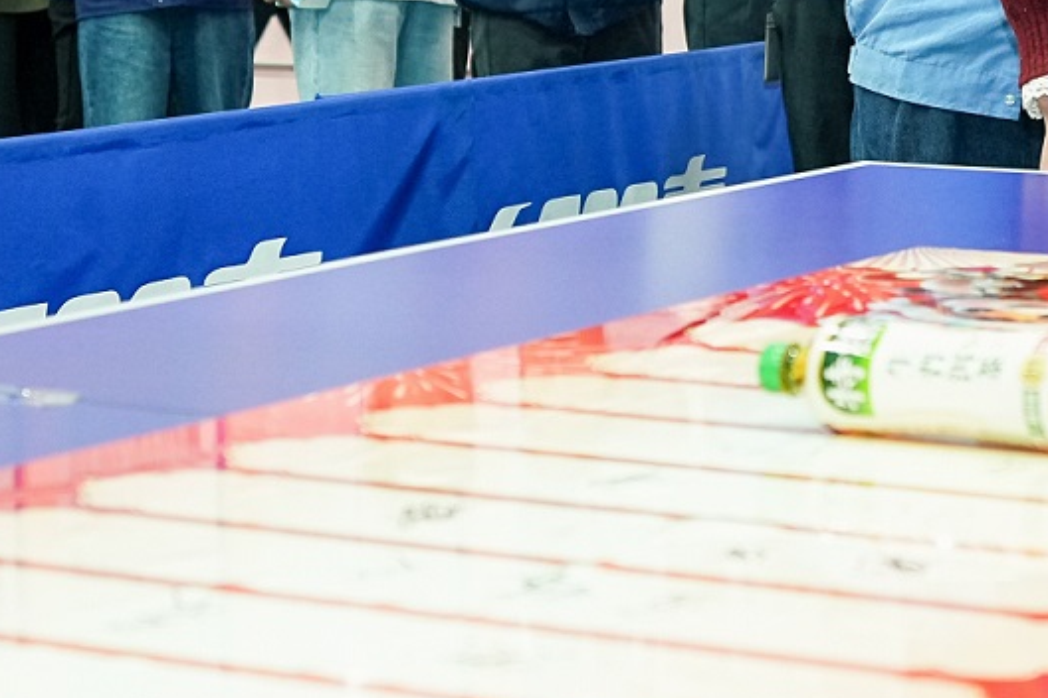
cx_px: 919
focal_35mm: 105
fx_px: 3055
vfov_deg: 12.8
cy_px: -94
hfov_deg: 19.2
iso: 1600
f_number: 4
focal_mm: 37
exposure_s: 1/80
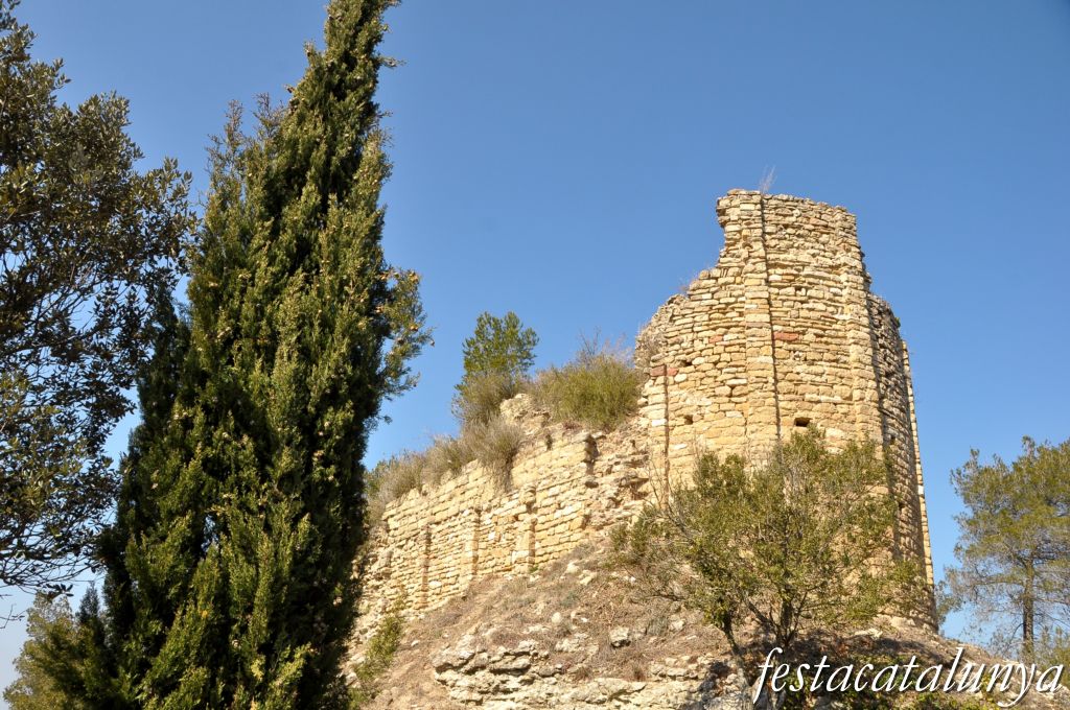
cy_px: 355
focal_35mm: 27
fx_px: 801
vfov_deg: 47.8
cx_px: 535
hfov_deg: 67.4
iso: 320
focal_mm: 18
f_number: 10
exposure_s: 1/320
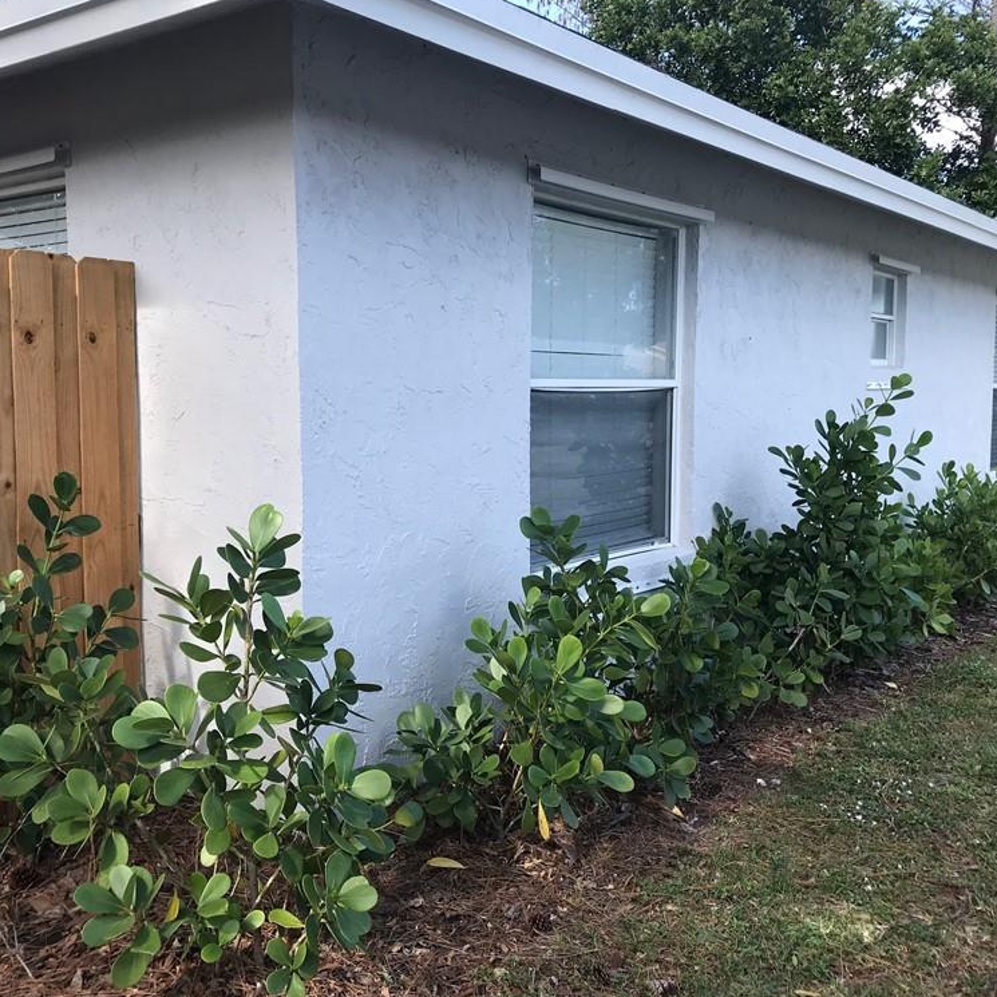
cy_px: 494
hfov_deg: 48.4
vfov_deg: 48.4
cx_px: 503
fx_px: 1108
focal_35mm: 34
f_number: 1.8
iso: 20
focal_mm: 3.99
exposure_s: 1/563
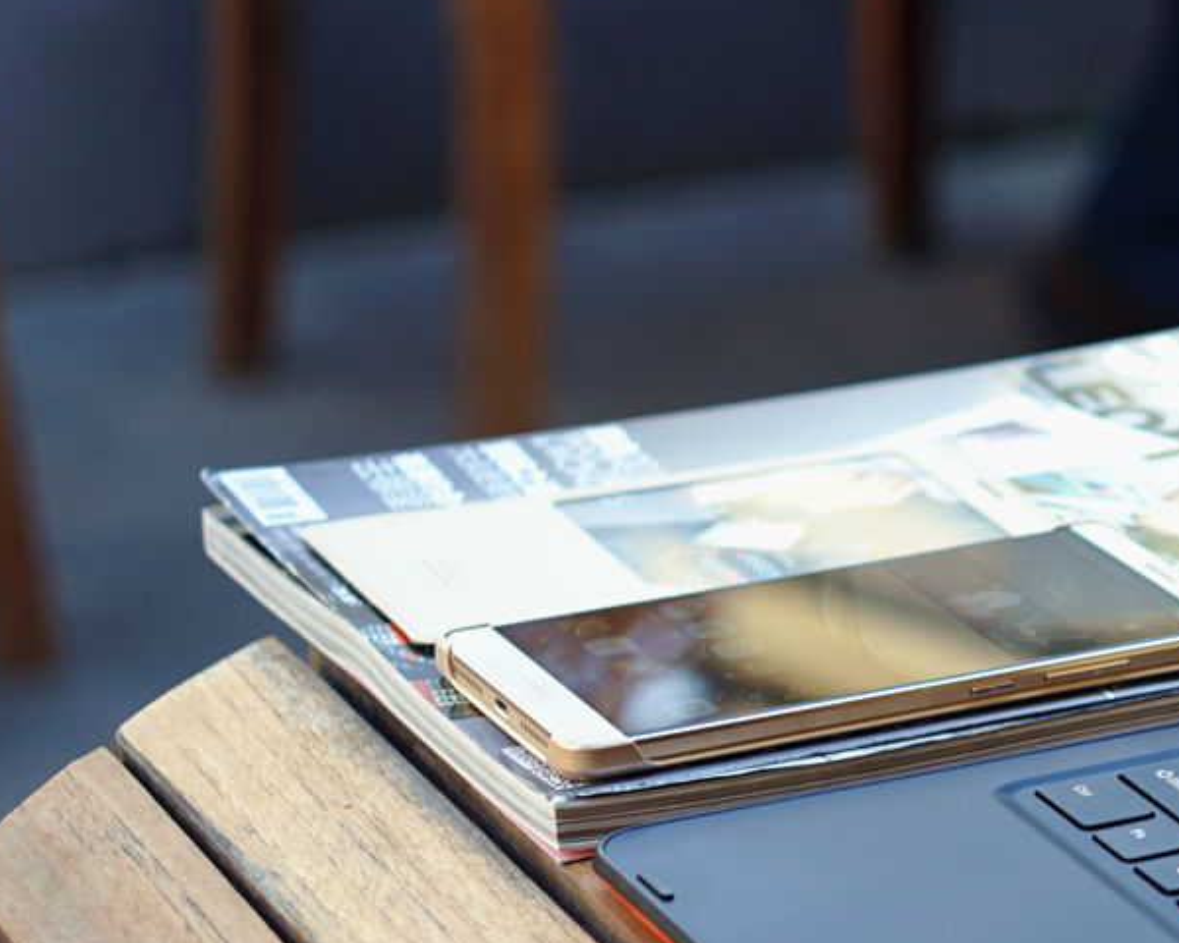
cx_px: 1947
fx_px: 6002
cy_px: 691
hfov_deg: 10.7
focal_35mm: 172
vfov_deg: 9.0
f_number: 3.2
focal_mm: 55
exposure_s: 1/60
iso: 100
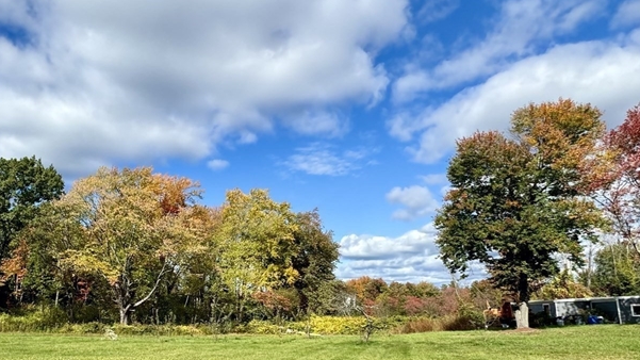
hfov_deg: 70.5
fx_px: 441
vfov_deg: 43.9
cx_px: 232
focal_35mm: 26
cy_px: 230
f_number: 2.2
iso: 50
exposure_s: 1/2494
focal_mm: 2.22
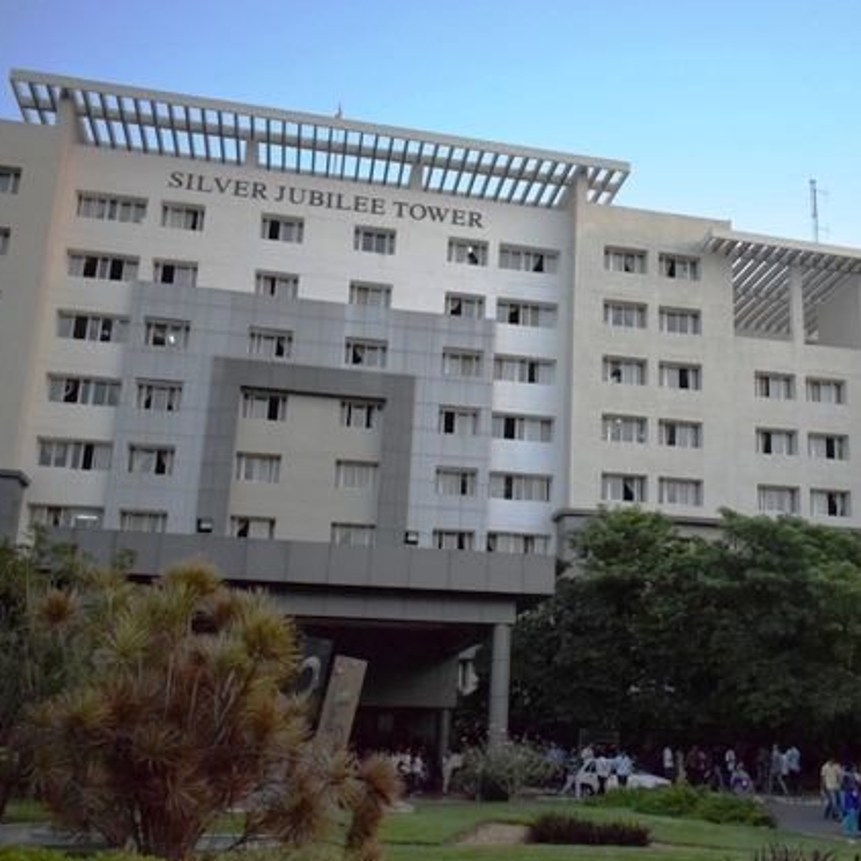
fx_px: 1144
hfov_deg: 40.2
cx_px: 639
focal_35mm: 41
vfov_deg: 41.3
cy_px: 429
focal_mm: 21
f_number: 4
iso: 5000
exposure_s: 1/4000
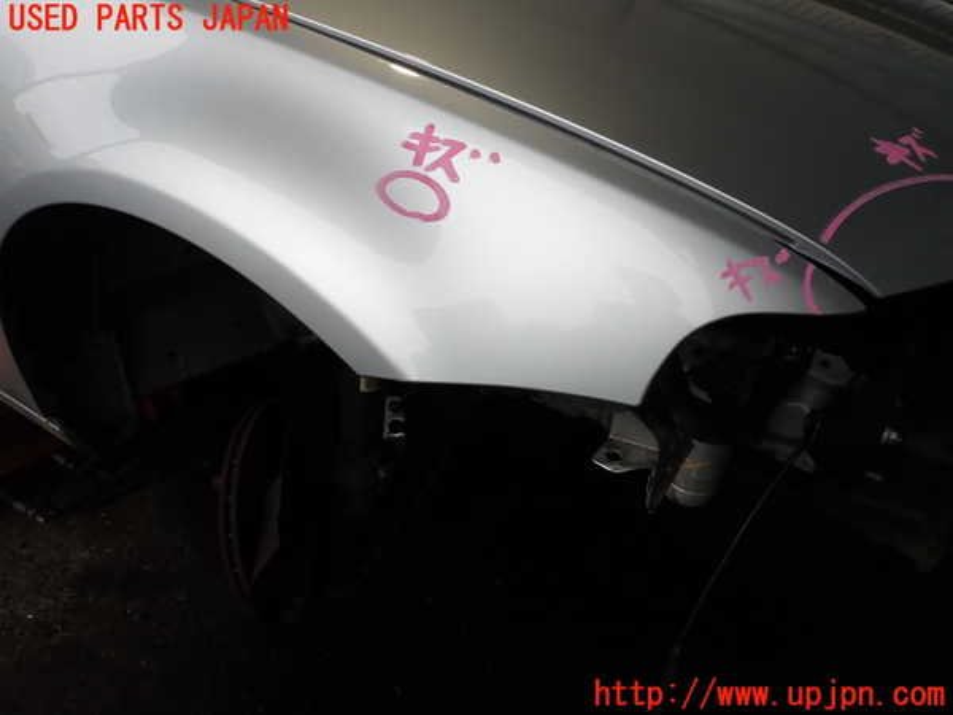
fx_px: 688
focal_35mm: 25
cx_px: 476
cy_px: 358
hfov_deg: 69.4
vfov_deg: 54.9
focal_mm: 4.5
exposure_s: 1/125
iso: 100
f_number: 2.8
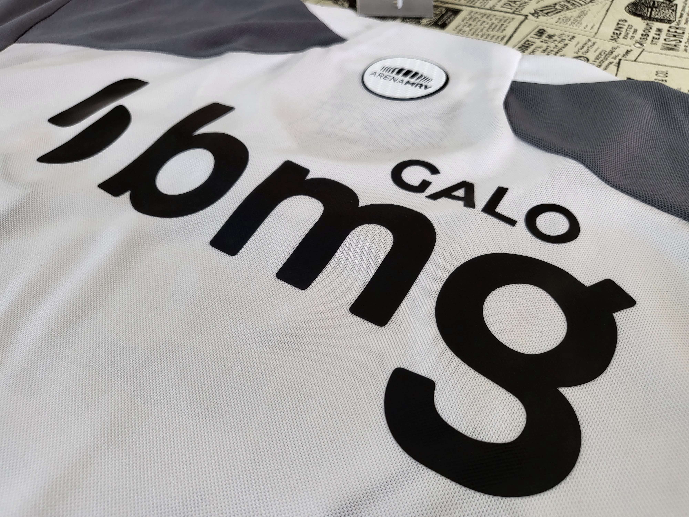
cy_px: 258
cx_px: 344
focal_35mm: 26
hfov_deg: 67.3
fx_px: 518
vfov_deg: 53.1
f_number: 1.8
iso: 125
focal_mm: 4.25
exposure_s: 1/100
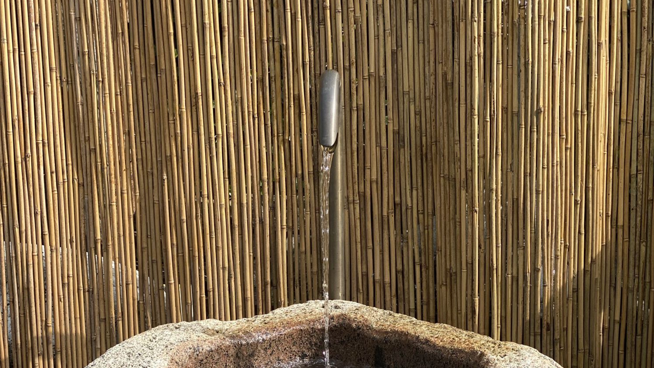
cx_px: 328
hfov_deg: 27.9
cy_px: 365
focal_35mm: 76
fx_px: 1318
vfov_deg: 15.6
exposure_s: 1/978
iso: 20
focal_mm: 6
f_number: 2
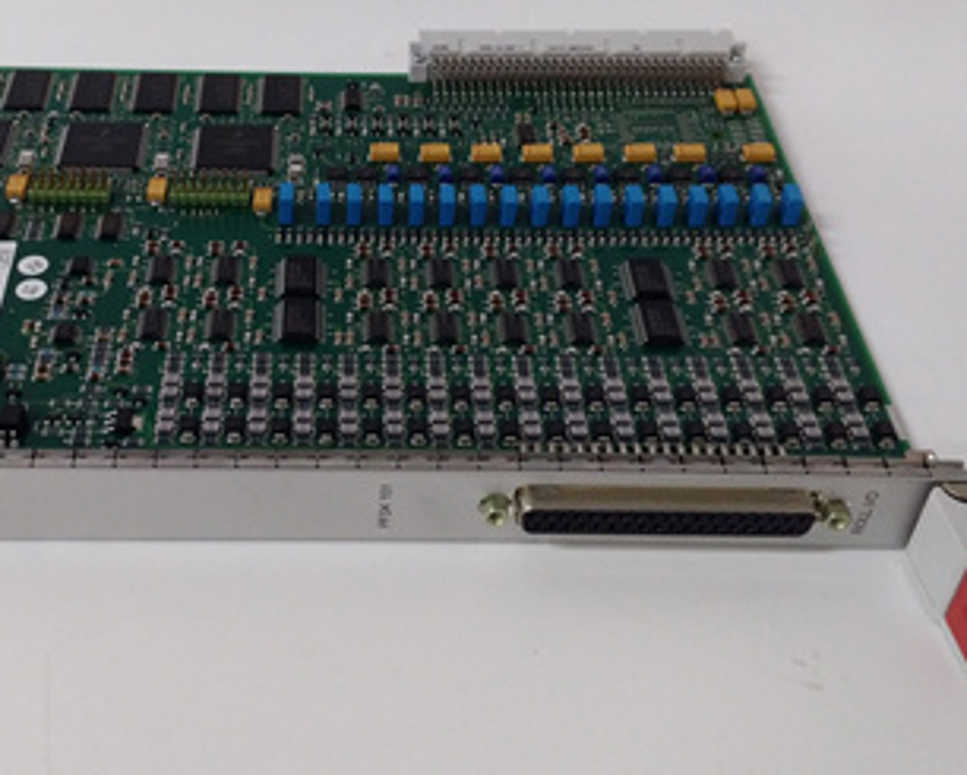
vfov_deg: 34.8
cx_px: 338
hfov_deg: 42.4
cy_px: 302
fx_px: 1231
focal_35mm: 43
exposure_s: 1/33
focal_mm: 3.79
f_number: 2
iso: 362
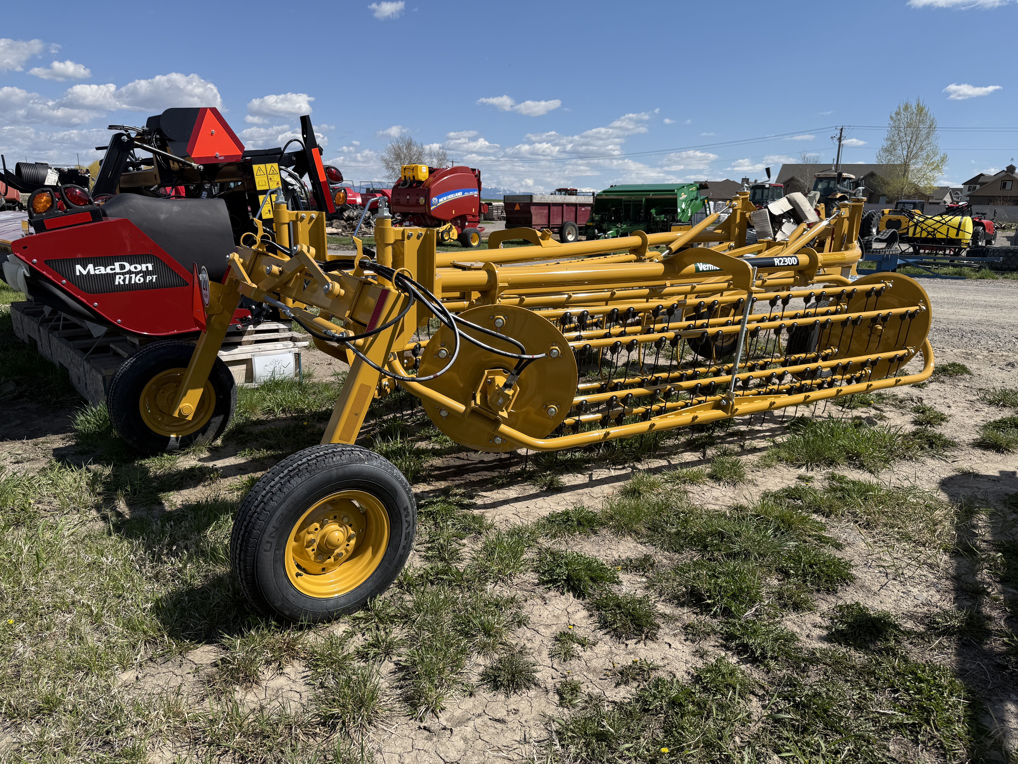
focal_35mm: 24
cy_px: 382
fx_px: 706
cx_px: 509
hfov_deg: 71.6
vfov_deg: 56.8
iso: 80
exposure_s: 1/4975
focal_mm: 6.76
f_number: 1.78
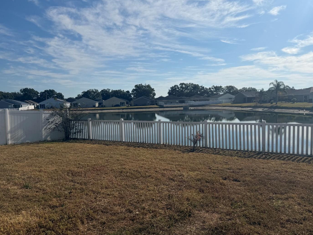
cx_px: 168
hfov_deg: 63.4
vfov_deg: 49.8
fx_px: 253
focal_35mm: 28
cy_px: 121
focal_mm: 6.76
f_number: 1.78
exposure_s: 1/11905
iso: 80
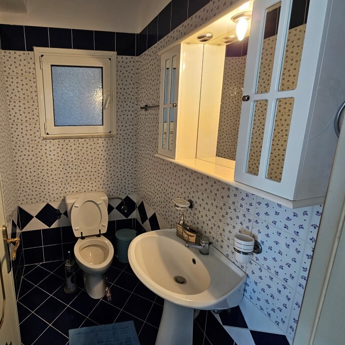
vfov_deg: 83.9
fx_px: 192
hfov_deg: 80.5
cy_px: 166
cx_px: 109
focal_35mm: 17
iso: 125
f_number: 2.2
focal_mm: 2.2
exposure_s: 1/50
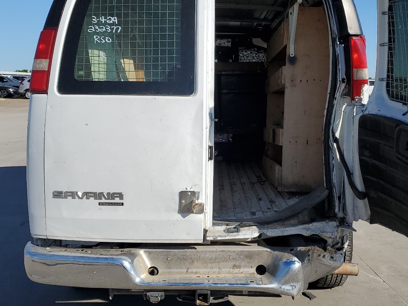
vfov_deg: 34.4
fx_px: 495
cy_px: 145
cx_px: 232
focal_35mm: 42
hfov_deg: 44.7
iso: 50
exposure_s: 1/5000
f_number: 1.5
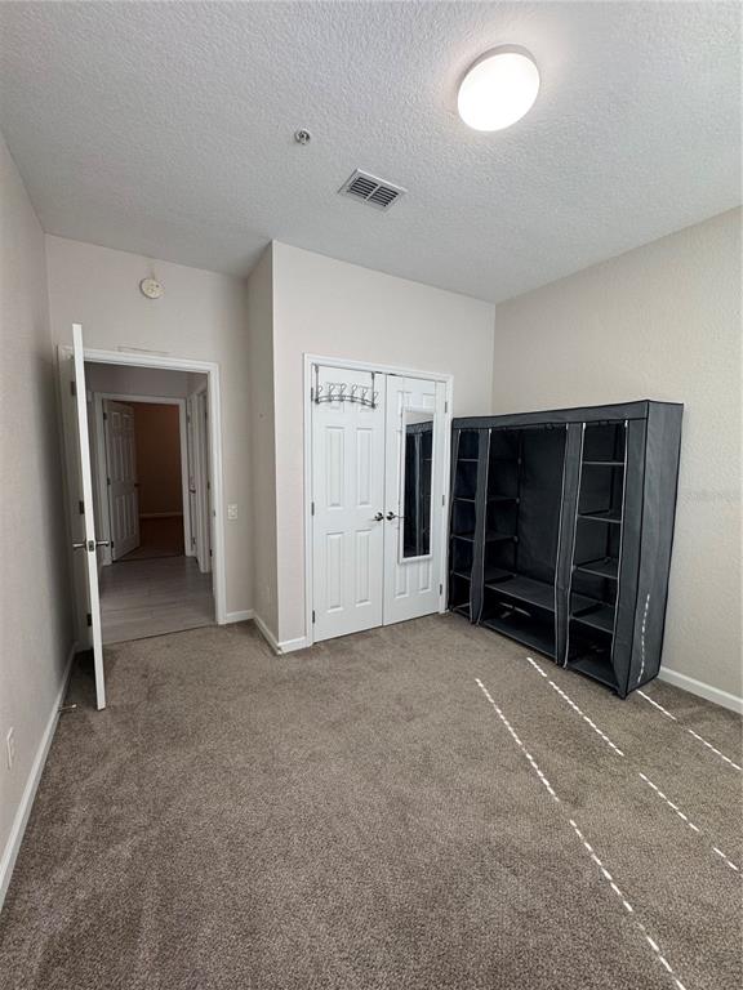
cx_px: 372
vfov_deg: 102.1
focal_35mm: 14
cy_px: 495
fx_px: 401
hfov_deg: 85.7
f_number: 2.2
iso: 160
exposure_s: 1/120
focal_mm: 2.22
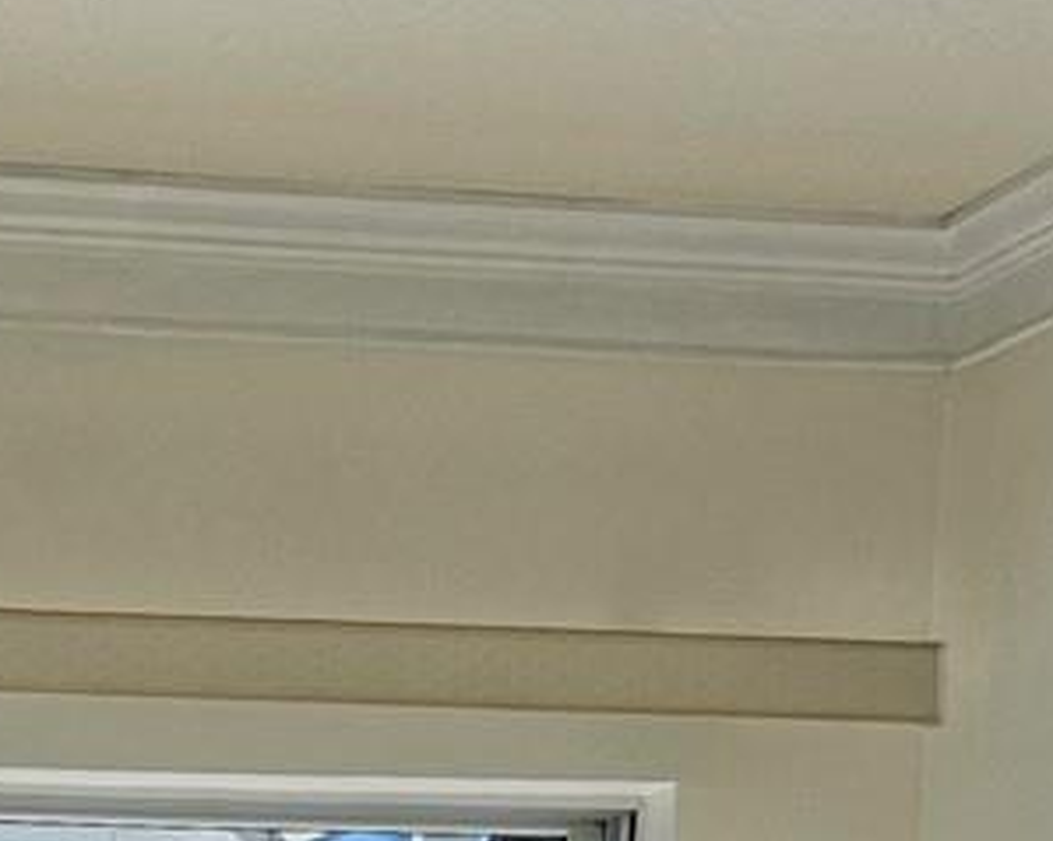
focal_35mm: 120
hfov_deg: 14.8
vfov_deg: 11.3
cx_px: -560
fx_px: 3739
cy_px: 1830
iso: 40
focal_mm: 5.4
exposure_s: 1/1205
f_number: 1.8
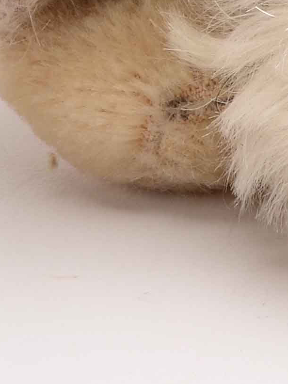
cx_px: 633
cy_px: -328
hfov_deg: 3.7
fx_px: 4437
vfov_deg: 4.9
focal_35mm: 400
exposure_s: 1/160
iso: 100
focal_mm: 46
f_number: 22
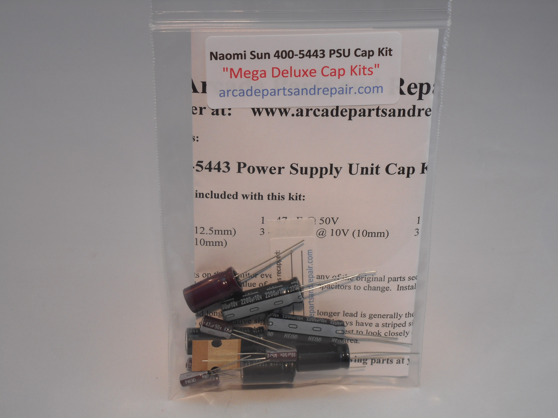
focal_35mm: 67
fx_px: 1080
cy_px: 209
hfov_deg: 29.0
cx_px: 279
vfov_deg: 21.9
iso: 110
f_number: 5.3
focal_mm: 12
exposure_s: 1/30
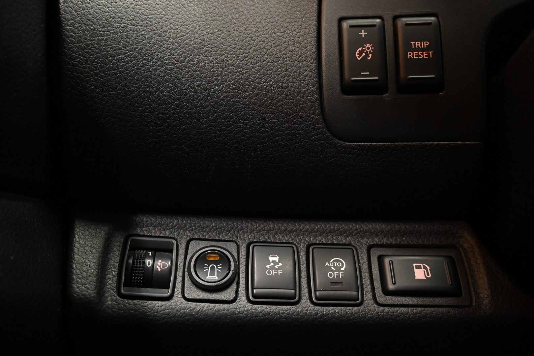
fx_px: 512
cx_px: 267
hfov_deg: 55.1
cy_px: 178
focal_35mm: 34
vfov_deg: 38.4
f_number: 4.2
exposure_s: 1/40
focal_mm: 23
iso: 1800
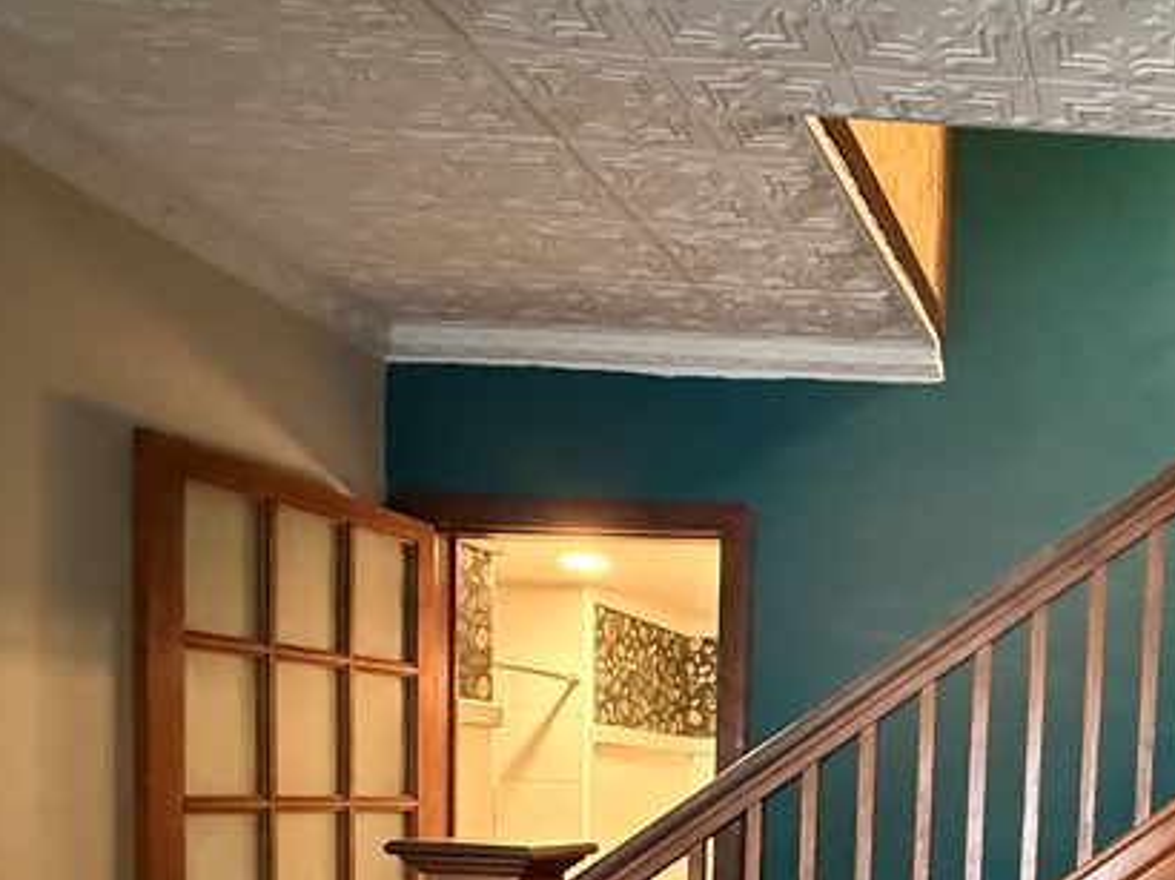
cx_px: 1221
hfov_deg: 43.6
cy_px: 860
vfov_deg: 36.9
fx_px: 1187
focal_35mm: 35
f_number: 2.2
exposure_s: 1/40
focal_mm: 2.22
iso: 1250
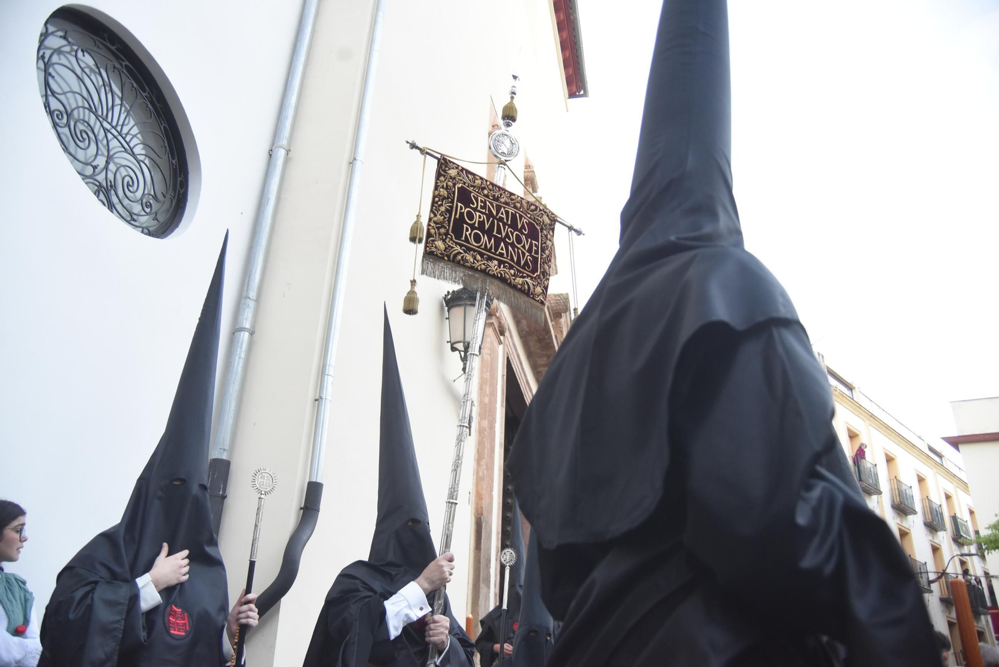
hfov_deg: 63.6
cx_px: 500
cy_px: 334
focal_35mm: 29
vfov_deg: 45.0
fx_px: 805
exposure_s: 1/125
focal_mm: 29
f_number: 6.3
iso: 2500
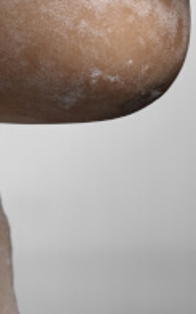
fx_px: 3857
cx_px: -241
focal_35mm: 451
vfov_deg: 4.6
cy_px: -192
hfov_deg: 2.9
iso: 200
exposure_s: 1/125
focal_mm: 80
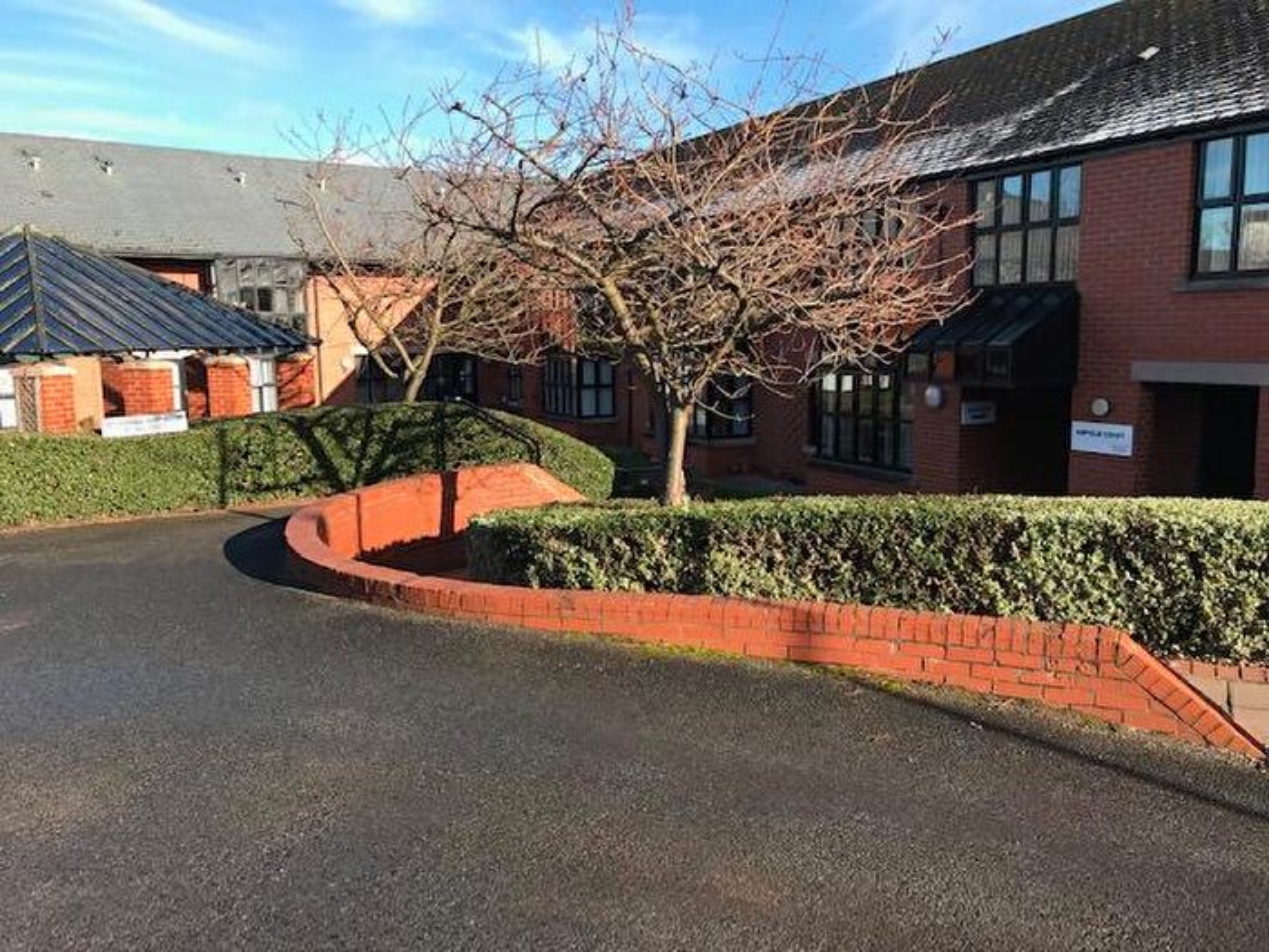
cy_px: 476
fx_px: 1026
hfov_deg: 63.4
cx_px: 634
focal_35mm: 28
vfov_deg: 49.7
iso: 20
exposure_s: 1/912
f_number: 1.8
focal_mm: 3.99
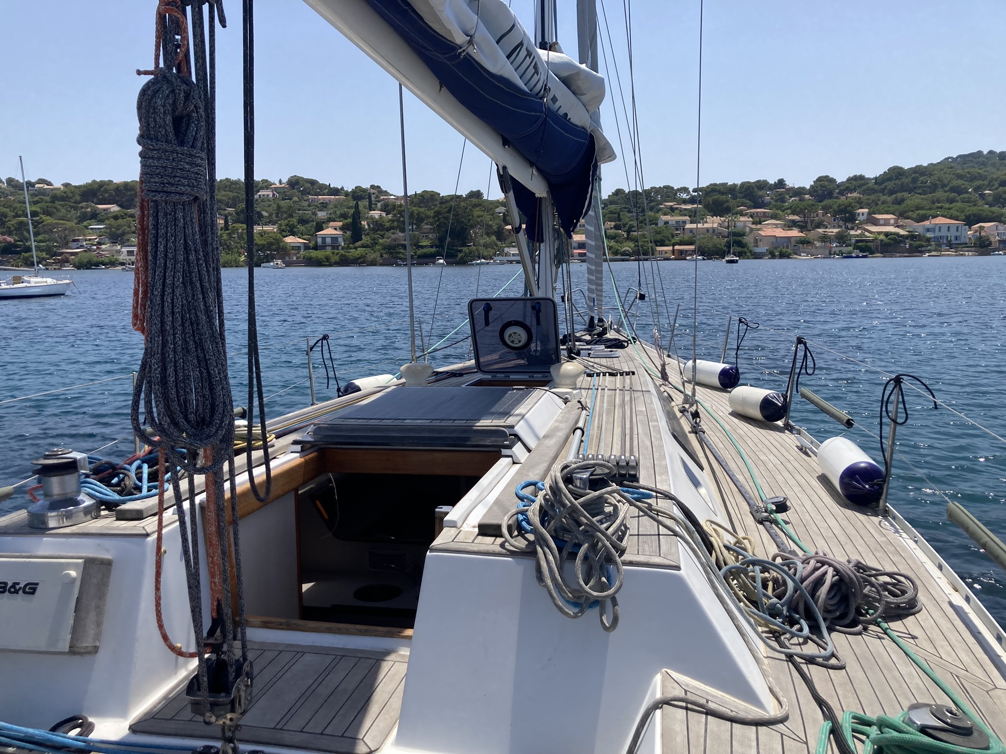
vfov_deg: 49.7
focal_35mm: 28
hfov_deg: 63.4
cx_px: 503
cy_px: 377
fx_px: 814
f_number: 1.8
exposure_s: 1/2667
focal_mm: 3.99
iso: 25
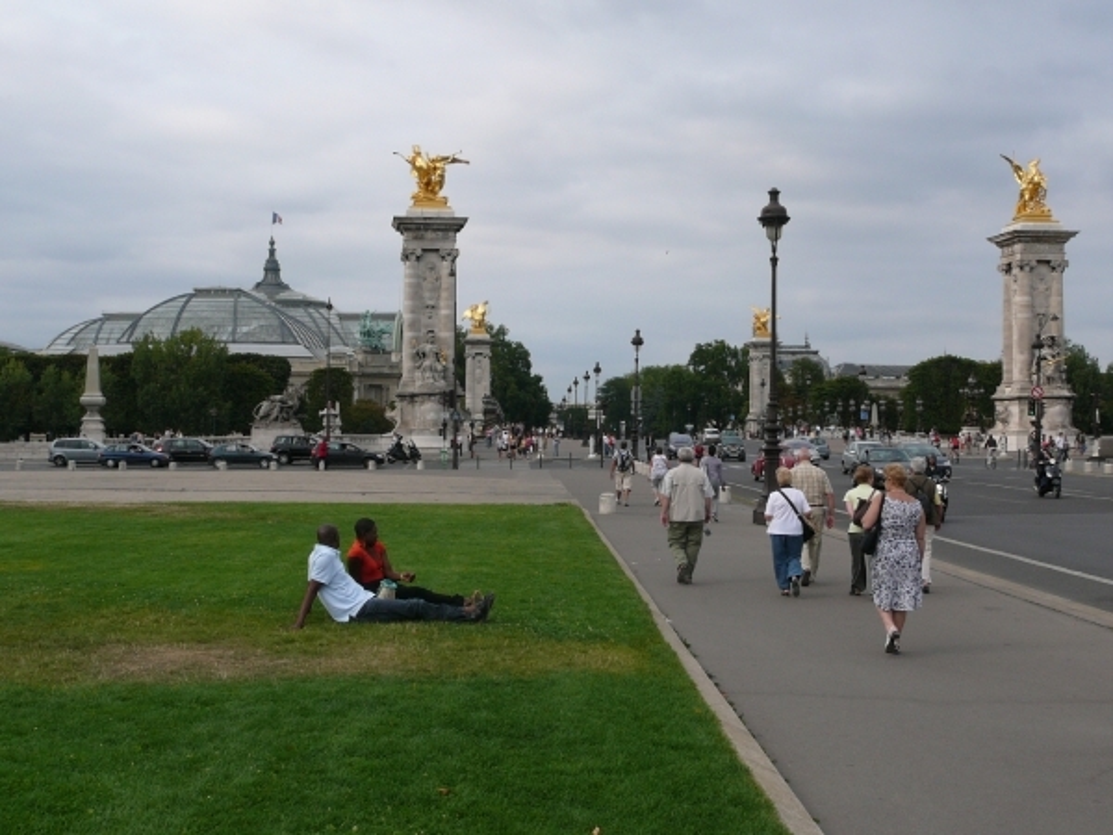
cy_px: 418
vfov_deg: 30.9
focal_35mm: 47
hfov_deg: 40.4
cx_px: 556
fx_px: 1511
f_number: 5.6
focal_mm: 7
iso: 80
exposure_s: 1/400
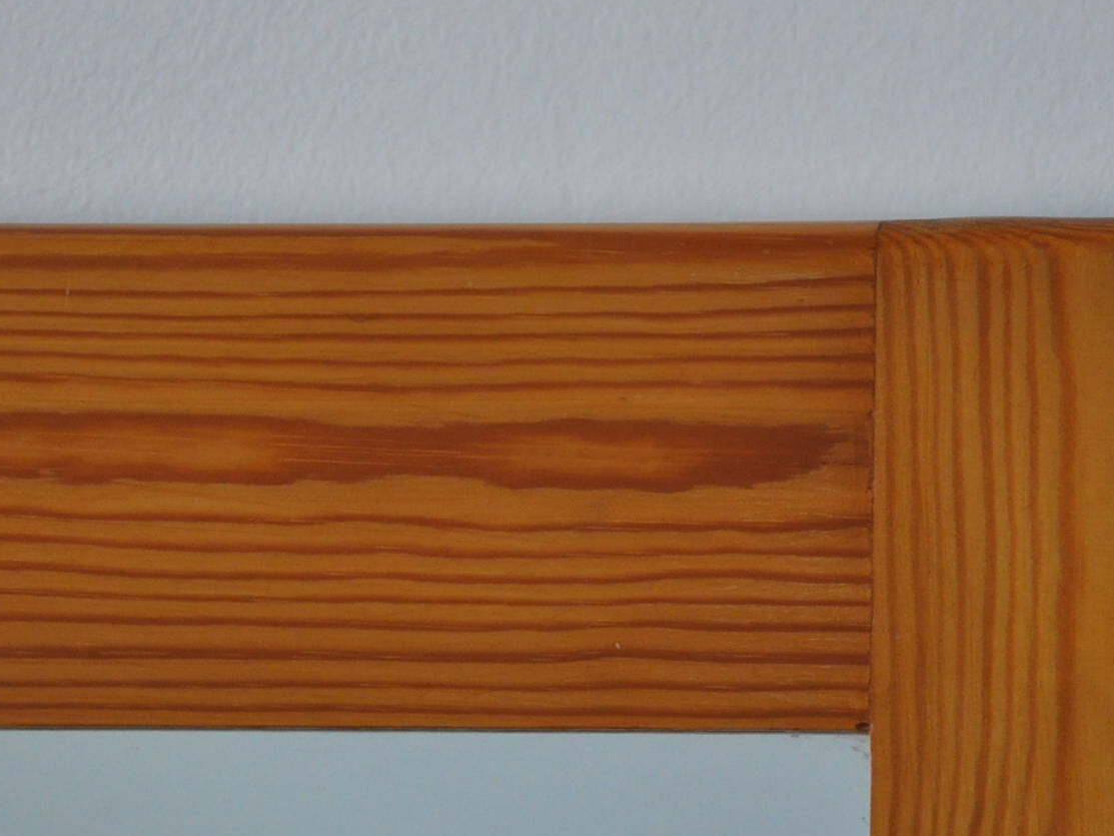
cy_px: 497
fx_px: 7145
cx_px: 745
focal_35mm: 222
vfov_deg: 6.7
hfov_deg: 8.9
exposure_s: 1/125
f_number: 5.3
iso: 1600
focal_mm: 80
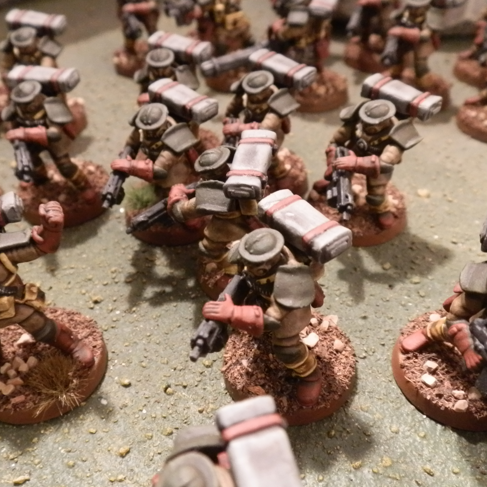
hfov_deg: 48.4
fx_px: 541
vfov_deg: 48.4
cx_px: 234
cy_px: 249
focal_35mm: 34
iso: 400
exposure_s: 1/40
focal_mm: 5
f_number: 3.1
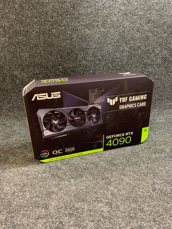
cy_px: 114
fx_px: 172
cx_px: 86
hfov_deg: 53.1
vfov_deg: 67.3
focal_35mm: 26
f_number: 1.8
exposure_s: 1/33
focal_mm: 4.25
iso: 320
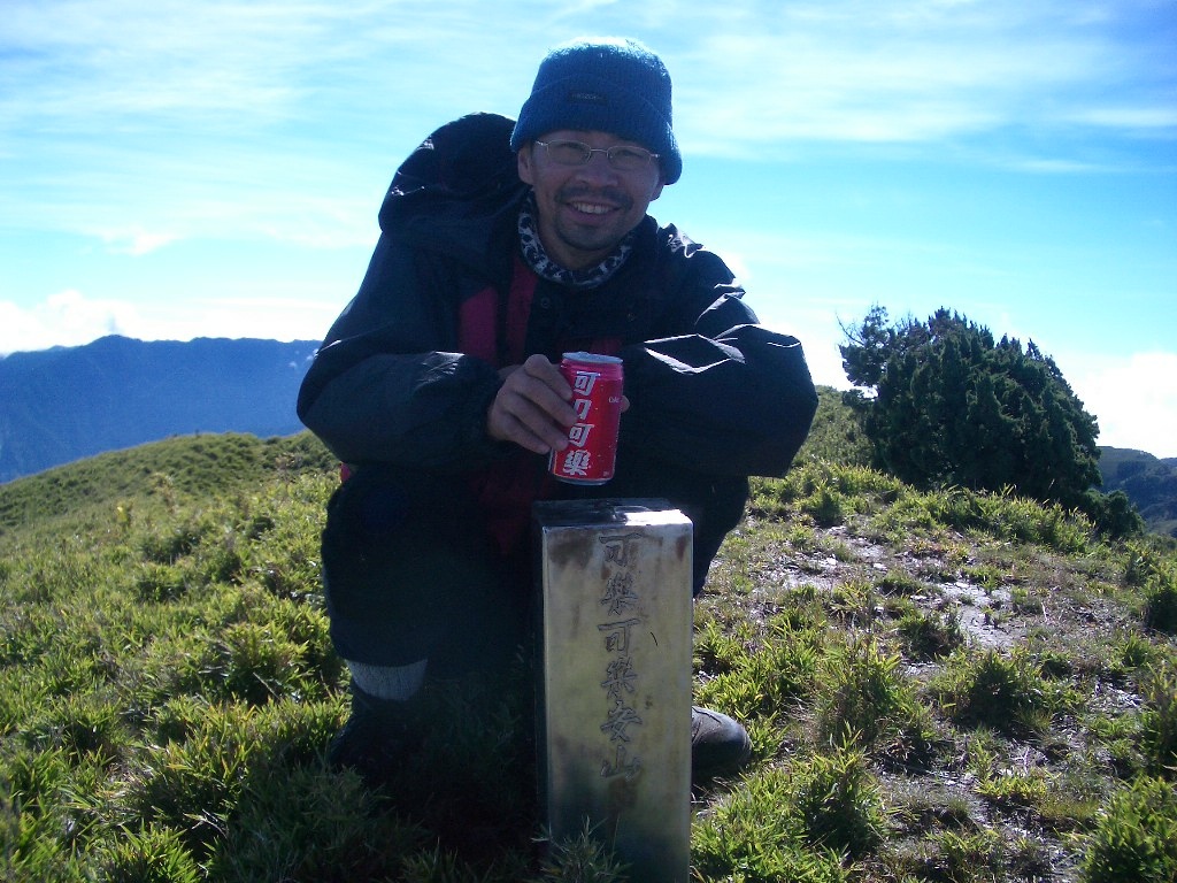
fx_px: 1190
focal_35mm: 35
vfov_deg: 40.7
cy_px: 442
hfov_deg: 52.6
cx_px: 588
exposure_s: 1/500
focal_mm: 5.8
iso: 50
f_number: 4.3
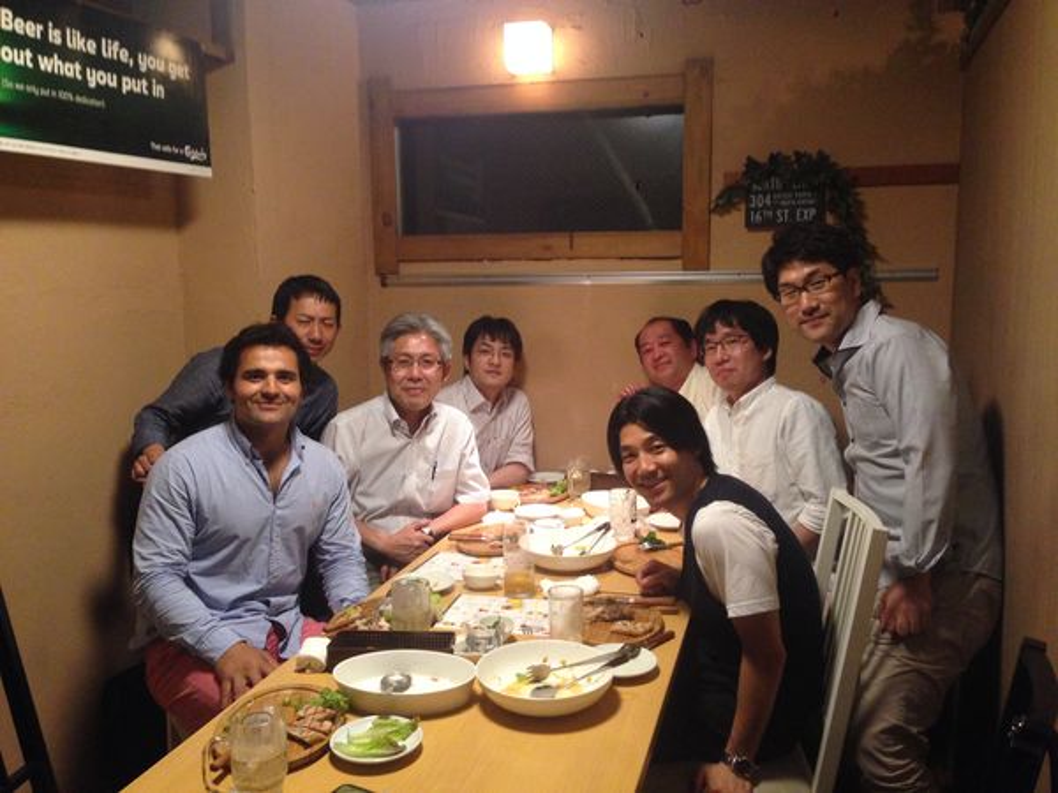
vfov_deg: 42.9
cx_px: 529
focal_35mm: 33
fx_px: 1009
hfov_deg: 55.4
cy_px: 396
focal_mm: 4.12
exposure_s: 1/20
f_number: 2.4
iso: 250
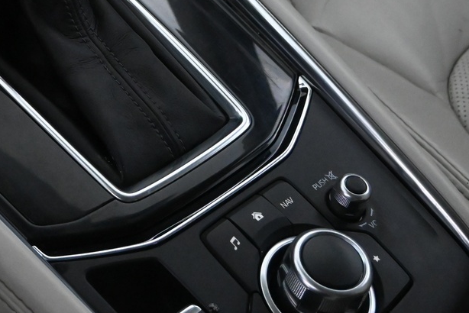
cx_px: 41
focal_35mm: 87
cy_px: 11
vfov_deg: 15.5
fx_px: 1134
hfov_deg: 22.8
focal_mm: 22
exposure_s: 1/100
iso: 6400
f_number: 4
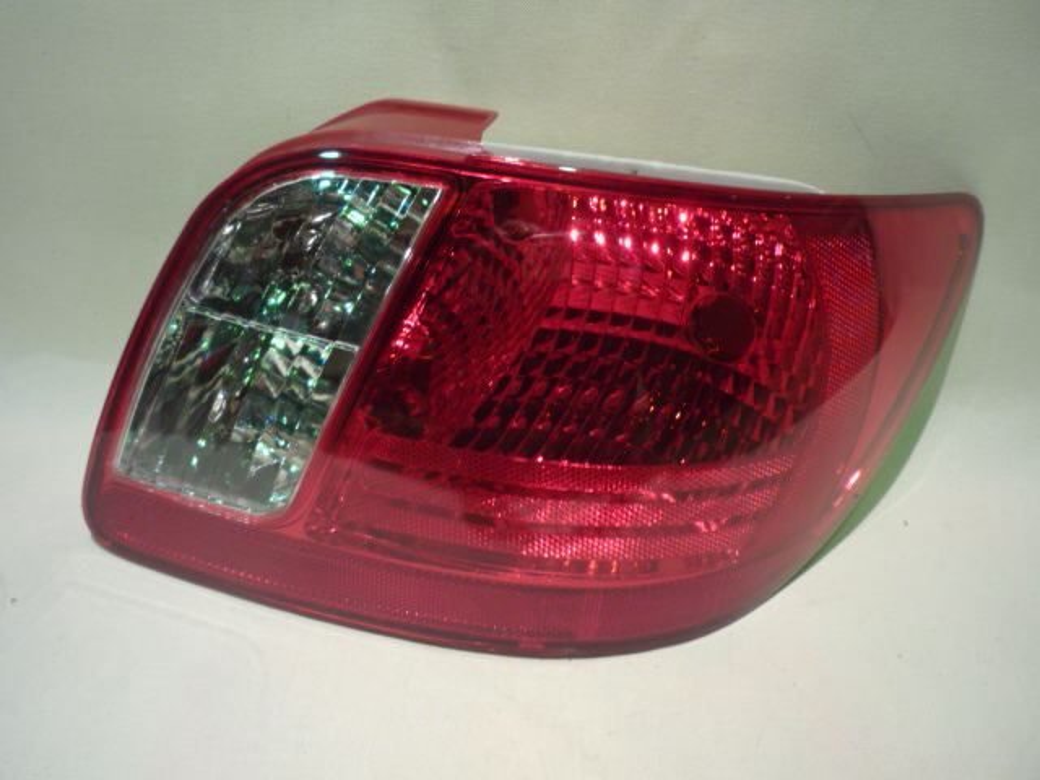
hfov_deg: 56.8
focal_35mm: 32
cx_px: 520
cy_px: 390
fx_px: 961
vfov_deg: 44.2
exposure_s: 1/8
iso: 100
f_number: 3.3
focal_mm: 5.2
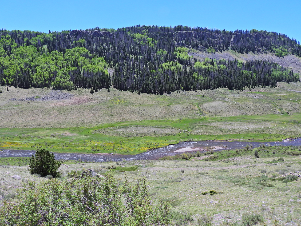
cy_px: 113
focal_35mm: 24
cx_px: 150
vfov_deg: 56.8
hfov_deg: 71.6
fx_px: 209
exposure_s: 1/1250
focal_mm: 4.3
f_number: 2.8
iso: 100
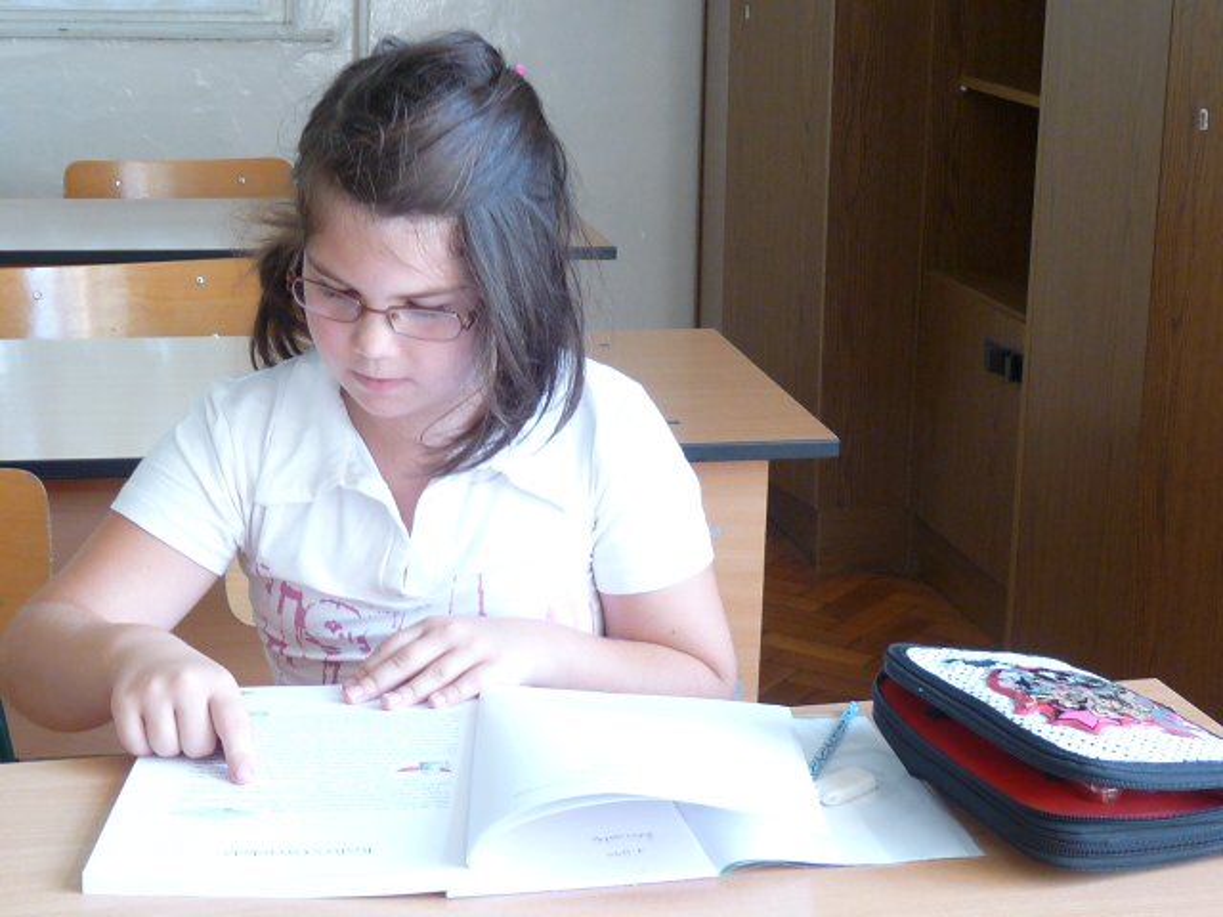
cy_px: 458
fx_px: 2120
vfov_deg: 24.4
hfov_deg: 32.2
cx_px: 612
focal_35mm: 60
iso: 160
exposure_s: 1/30
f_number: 3
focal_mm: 6.1
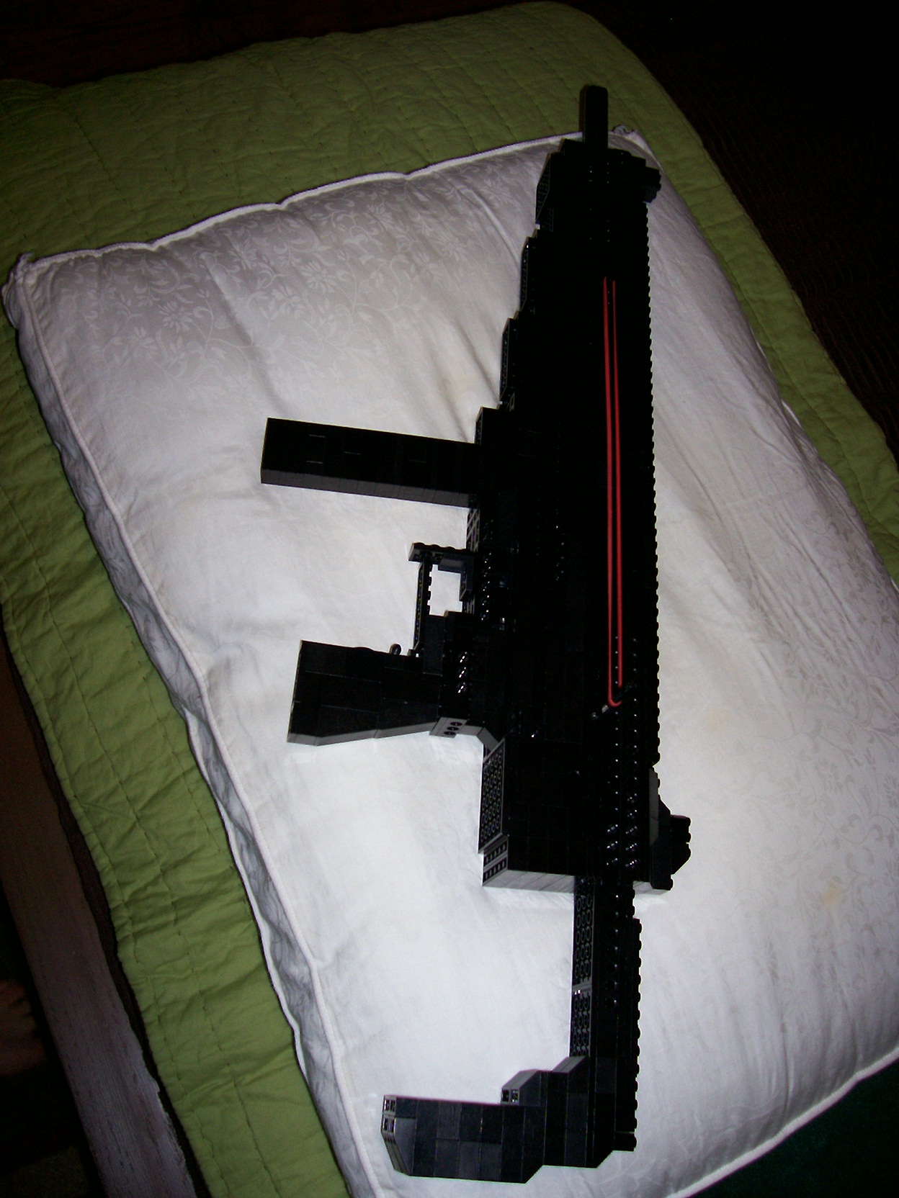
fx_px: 1177
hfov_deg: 41.8
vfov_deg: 54.0
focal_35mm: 34
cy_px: 599
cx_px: 450
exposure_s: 1/64
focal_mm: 5.6
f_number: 2.7
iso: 80
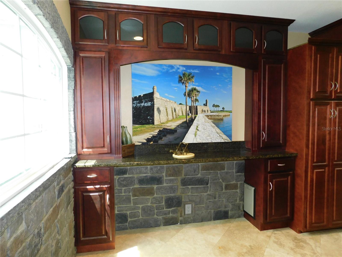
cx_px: 171
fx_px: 227
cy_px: 128
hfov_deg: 73.9
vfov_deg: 58.9
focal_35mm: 23
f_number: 3
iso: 200
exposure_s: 1/30
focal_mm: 4
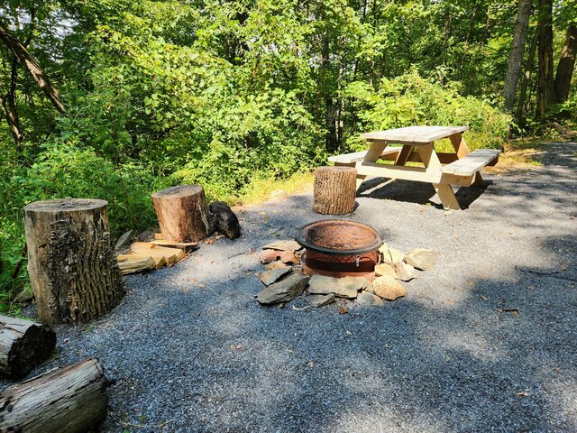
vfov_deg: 58.9
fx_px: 383
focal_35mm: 23
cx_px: 288
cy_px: 216
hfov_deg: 73.9
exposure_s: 1/304
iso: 20
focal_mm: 5.4
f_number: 1.8
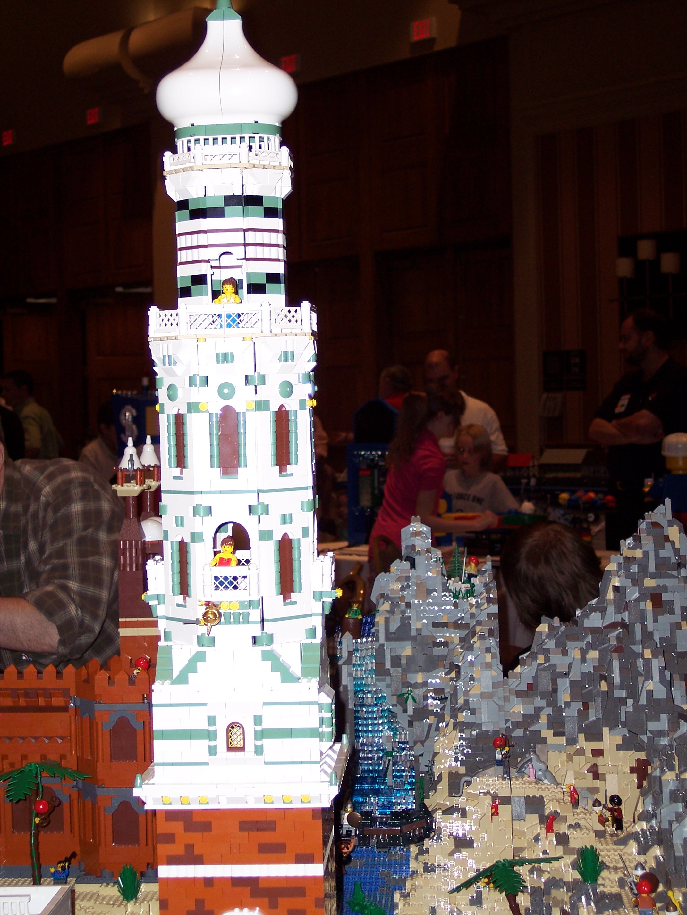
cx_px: 344
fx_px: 1720
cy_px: 458
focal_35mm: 65
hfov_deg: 22.6
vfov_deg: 29.8
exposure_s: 1/90
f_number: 3.4
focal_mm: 13.3
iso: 100
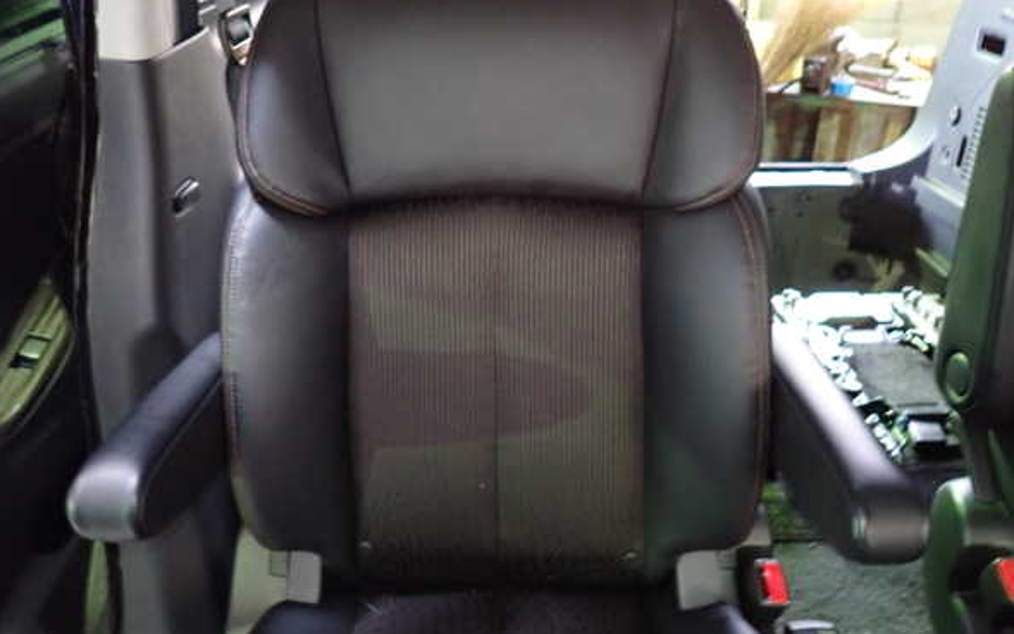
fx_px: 746
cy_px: 315
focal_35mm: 27
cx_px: 499
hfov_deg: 68.4
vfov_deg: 46.0
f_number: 2
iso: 800
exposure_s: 1/15
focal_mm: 4.5
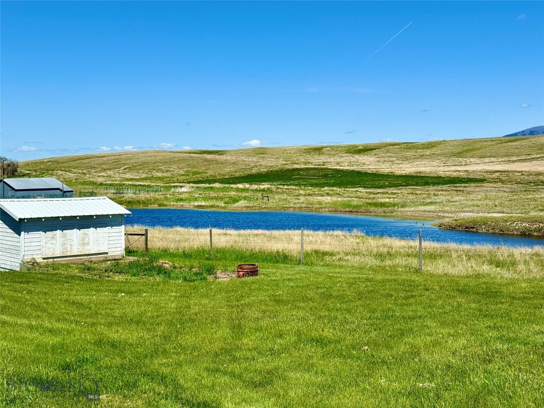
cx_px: 272
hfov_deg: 39.7
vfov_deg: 30.3
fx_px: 754
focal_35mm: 48
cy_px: 204
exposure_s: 1/8772
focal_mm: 6.76
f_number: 1.78
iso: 64
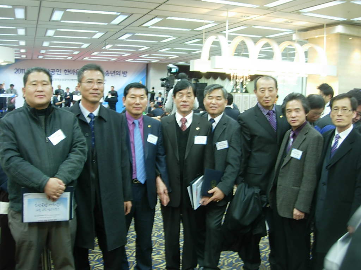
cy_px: 135
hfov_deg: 49.0
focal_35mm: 38
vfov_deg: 37.7
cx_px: 180
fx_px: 396
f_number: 2.8
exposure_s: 1/5.3
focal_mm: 7.8
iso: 64
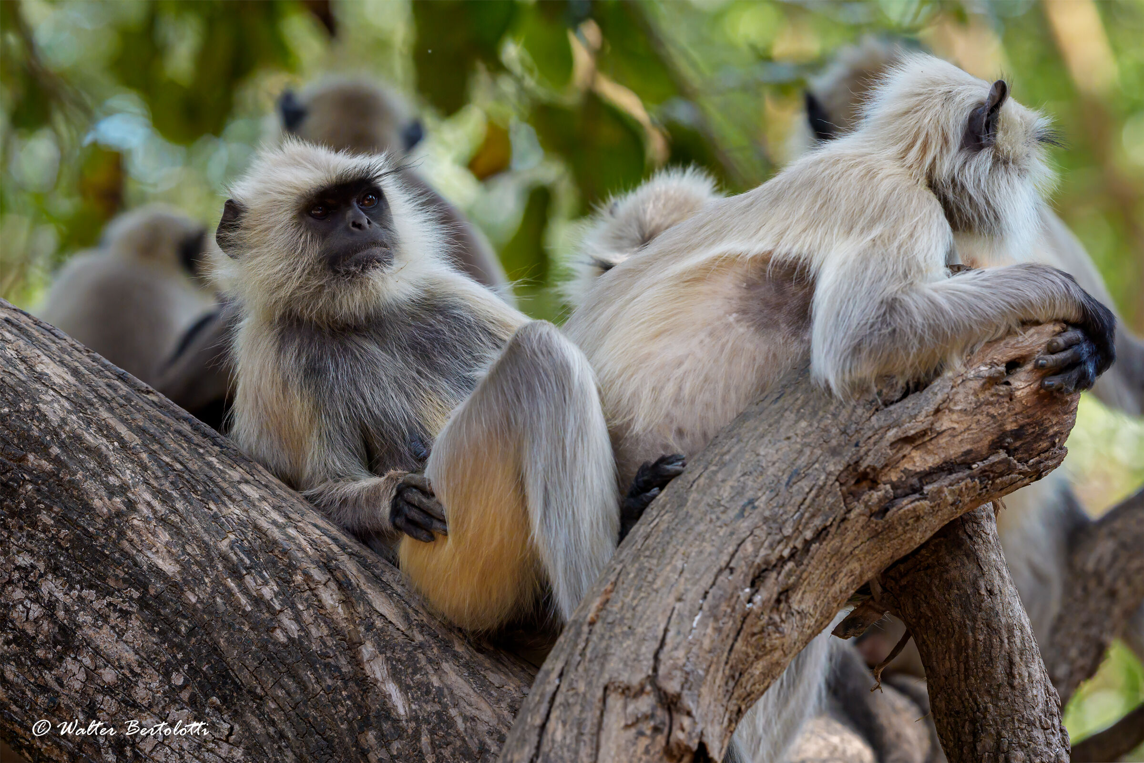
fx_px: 9533
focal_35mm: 300
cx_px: 572
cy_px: 382
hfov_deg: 6.9
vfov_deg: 4.6
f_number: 5.6
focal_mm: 300
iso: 2500
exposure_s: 1/1250
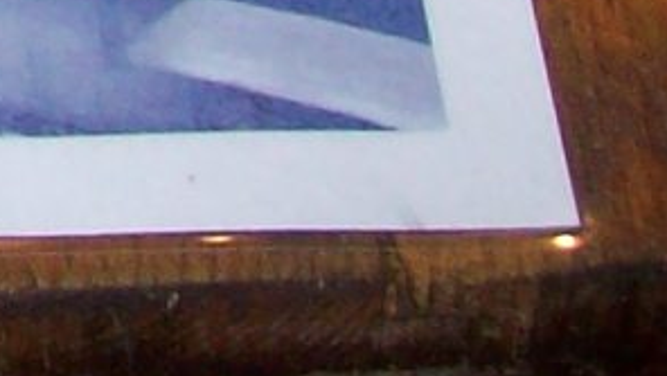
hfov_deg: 7.2
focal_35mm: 271
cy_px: -1151
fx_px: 4796
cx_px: -1170
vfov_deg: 4.2
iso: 80
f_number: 2.7
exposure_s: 1/64
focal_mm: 6
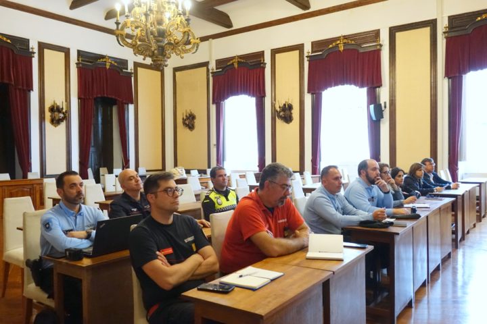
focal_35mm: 30
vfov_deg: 43.6
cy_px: 162
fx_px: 406
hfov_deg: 61.9
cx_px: 244
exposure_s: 1/200
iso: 2000
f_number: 2.8
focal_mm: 10.91
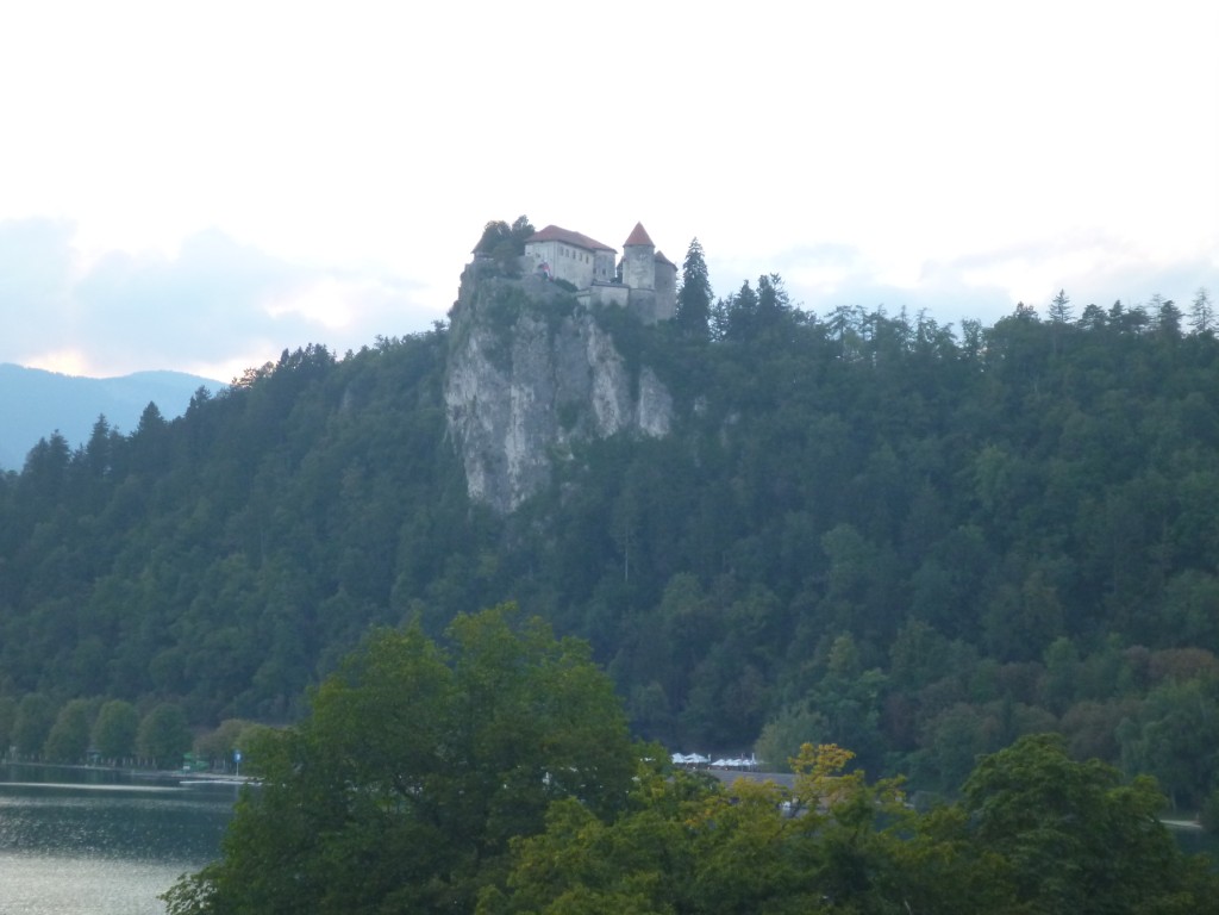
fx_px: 3028
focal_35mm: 86
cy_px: 458
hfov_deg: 22.8
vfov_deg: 17.2
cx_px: 610
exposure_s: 1/100
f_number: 5.6
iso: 320
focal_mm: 15.3
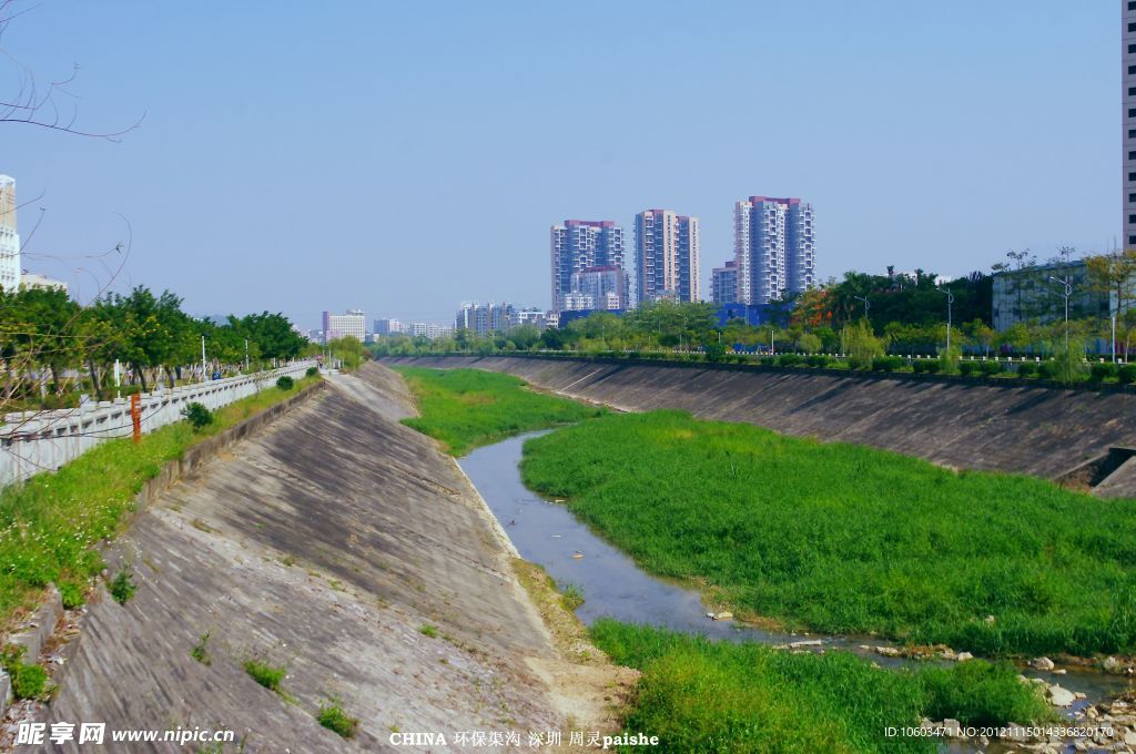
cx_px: 568
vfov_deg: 29.2
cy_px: 377
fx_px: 1450
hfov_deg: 42.8
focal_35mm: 46
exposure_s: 1/500
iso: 200
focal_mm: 30.63
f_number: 8
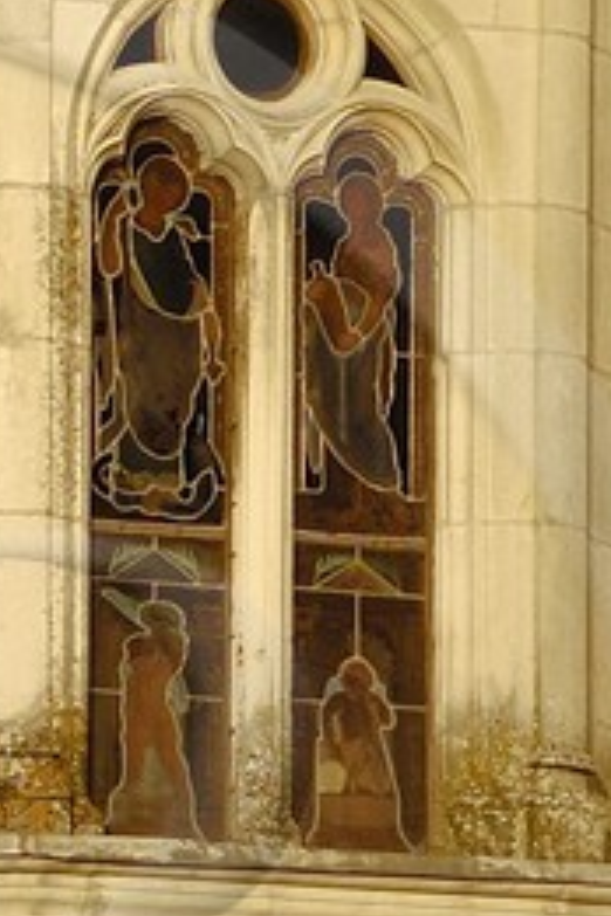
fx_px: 25736
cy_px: 972
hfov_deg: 1.4
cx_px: -318
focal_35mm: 1011
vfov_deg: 2.0
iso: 100
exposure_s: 1/160
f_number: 6
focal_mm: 110
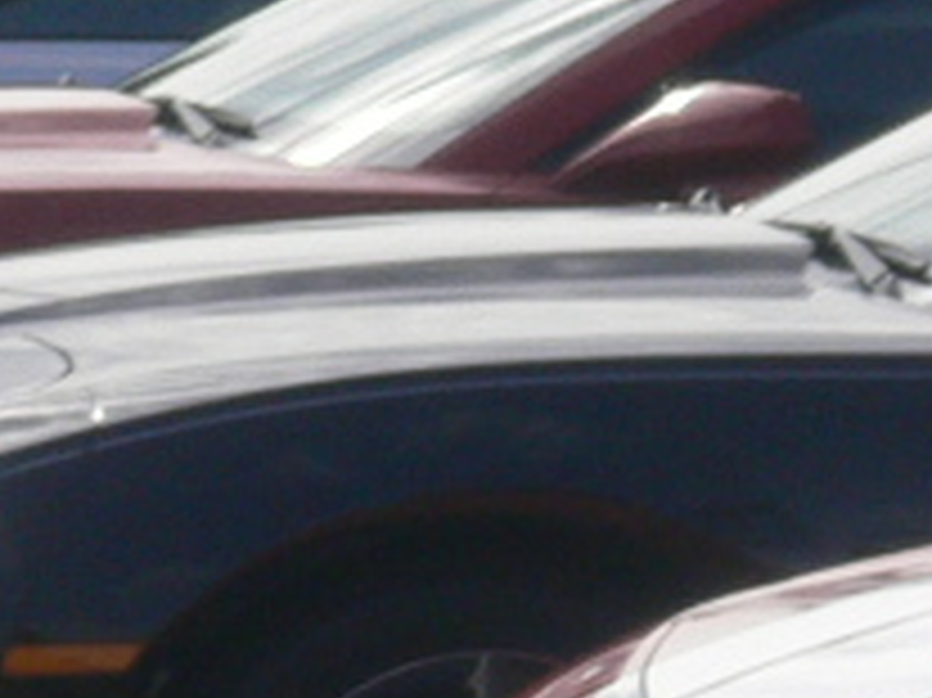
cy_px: 77
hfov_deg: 4.3
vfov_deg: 3.2
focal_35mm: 458
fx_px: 12324
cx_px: -302
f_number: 8.5
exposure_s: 1/200
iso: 80
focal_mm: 12.3
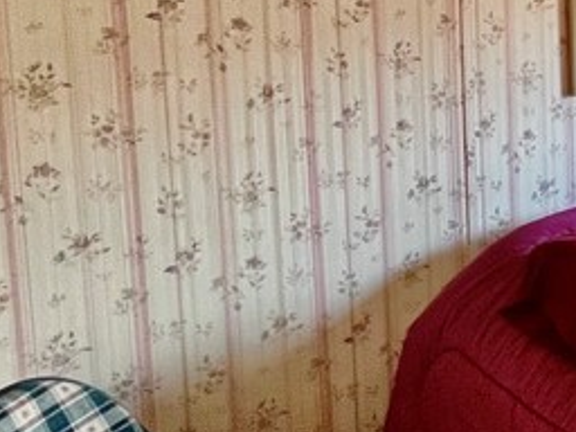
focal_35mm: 52
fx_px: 865
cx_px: 945
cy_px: 47
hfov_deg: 24.4
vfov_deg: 27.1
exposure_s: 1/60
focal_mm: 1.57
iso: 200
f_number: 1.8
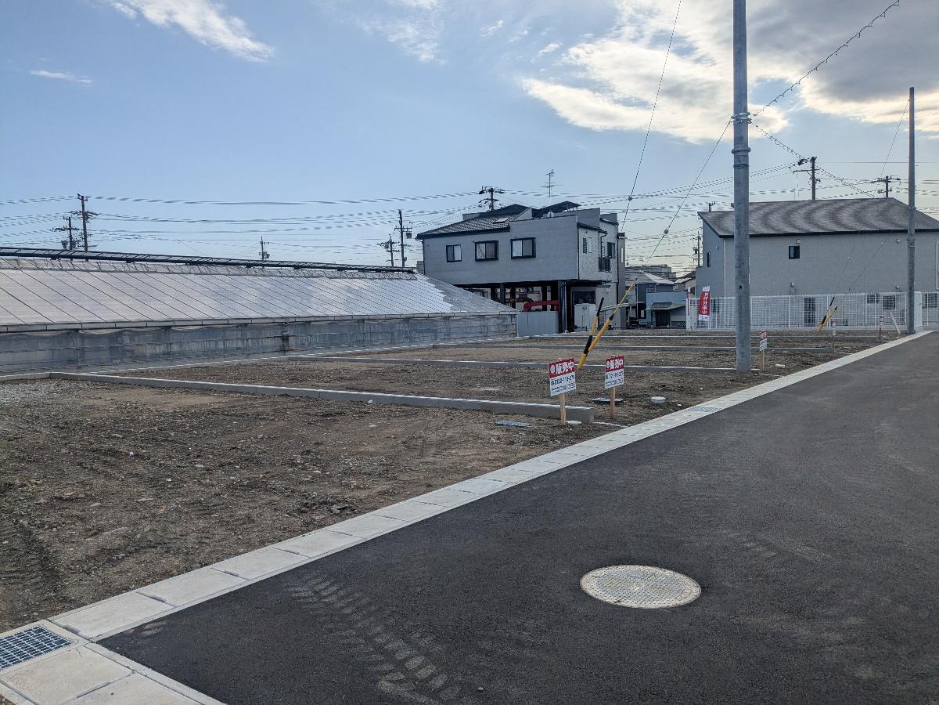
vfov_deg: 51.4
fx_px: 732
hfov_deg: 65.3
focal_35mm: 27
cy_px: 352
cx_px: 470
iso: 54
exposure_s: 1/7812
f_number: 1.73
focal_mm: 4.38
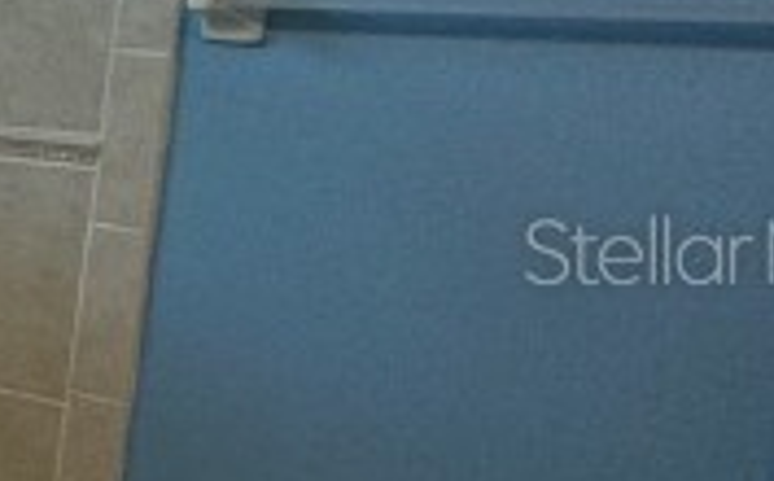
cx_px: -1303
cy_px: 249
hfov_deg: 13.2
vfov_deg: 15.1
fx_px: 1811
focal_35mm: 86
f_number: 2.2
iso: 80
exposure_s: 1/120
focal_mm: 2.22
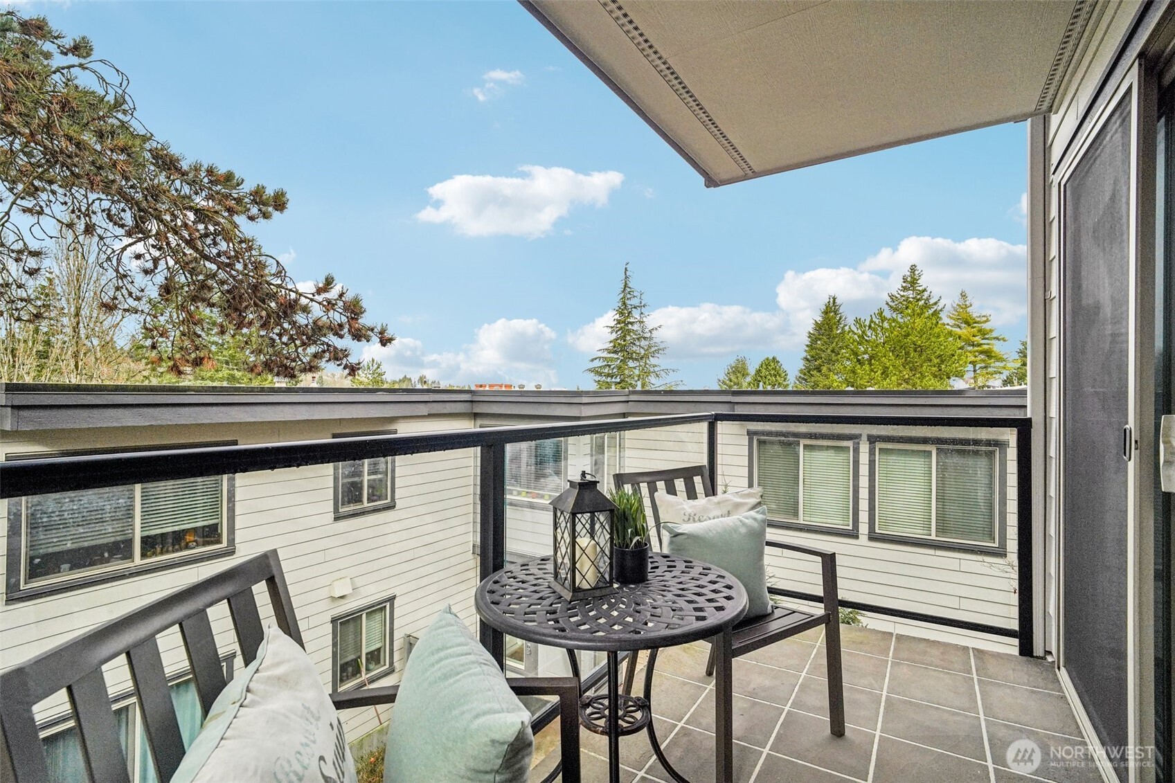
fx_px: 522
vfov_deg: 73.7
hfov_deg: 96.7
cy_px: 392
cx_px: 588
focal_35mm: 16
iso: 1600
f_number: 8
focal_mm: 16
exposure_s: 1/800
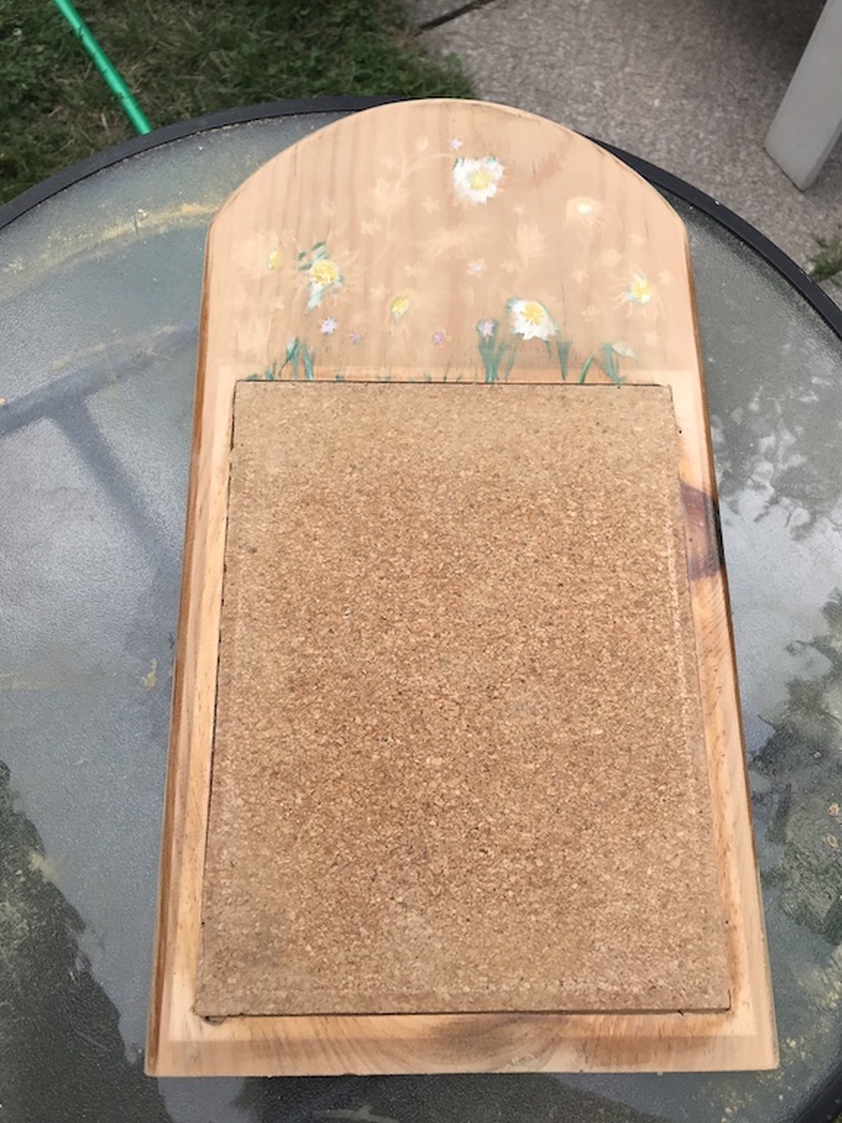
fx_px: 908
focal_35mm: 28
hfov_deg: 49.7
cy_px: 562
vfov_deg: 63.4
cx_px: 421
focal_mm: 3.99
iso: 20
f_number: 1.8
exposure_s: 1/720
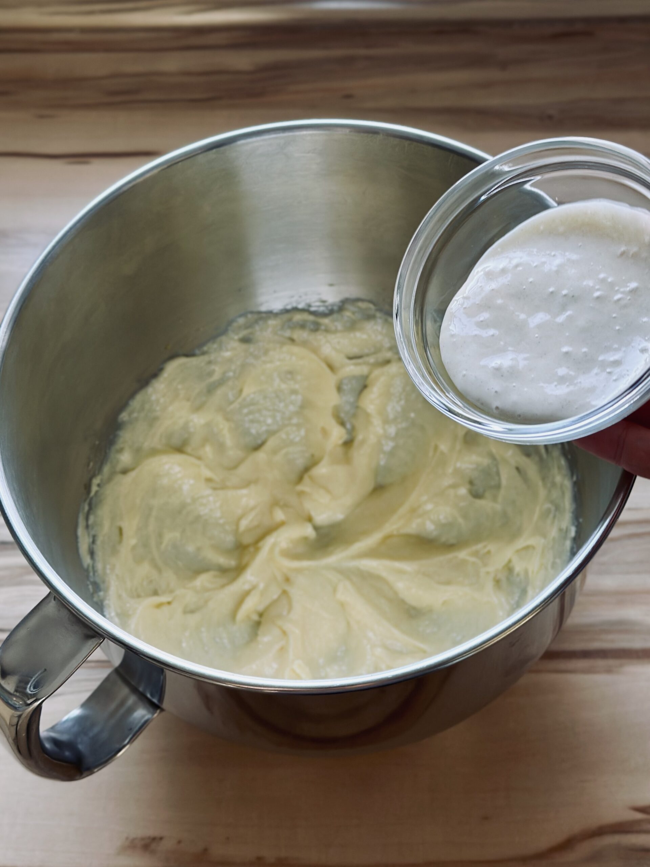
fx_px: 1202
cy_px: 434
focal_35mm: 48
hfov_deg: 30.3
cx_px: 325
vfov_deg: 39.7
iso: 125
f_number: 1.78
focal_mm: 6.86
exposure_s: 1/96
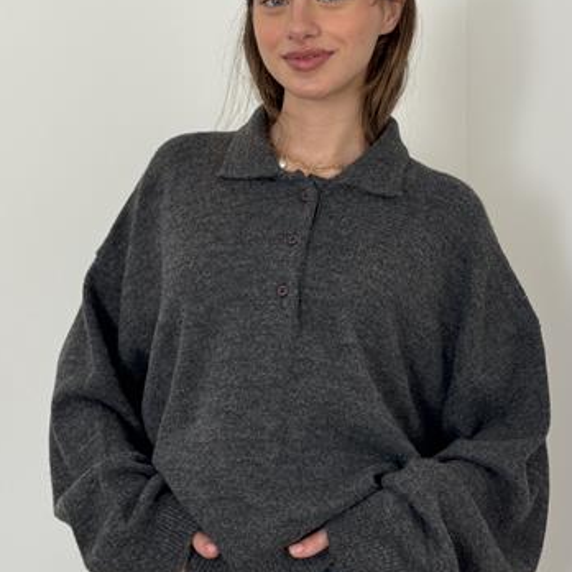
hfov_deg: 26.5
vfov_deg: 26.4
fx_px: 1215
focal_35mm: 65
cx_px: 316
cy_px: 234
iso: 100
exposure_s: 1/112
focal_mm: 6.76
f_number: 1.78
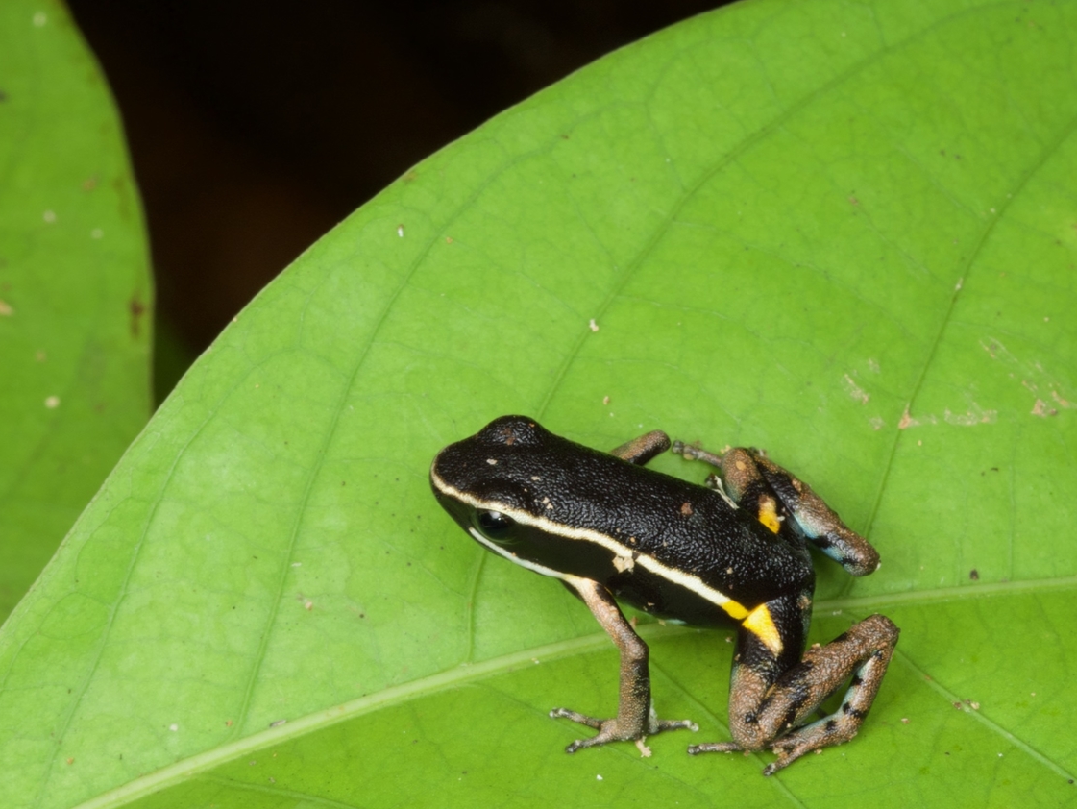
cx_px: 545
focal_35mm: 122
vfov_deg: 12.2
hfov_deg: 16.1
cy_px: 410
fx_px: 3798
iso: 800
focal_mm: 60
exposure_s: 1/60
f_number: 16
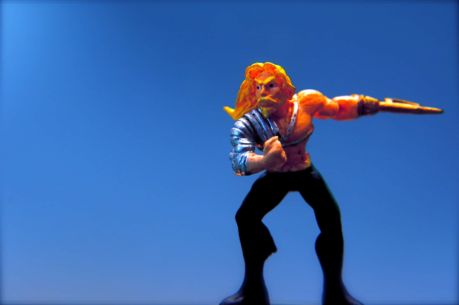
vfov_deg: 36.8
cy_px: 152
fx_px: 459
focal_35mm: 36
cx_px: 230
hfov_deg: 53.2
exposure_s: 1/1.6
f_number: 7.1
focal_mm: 24
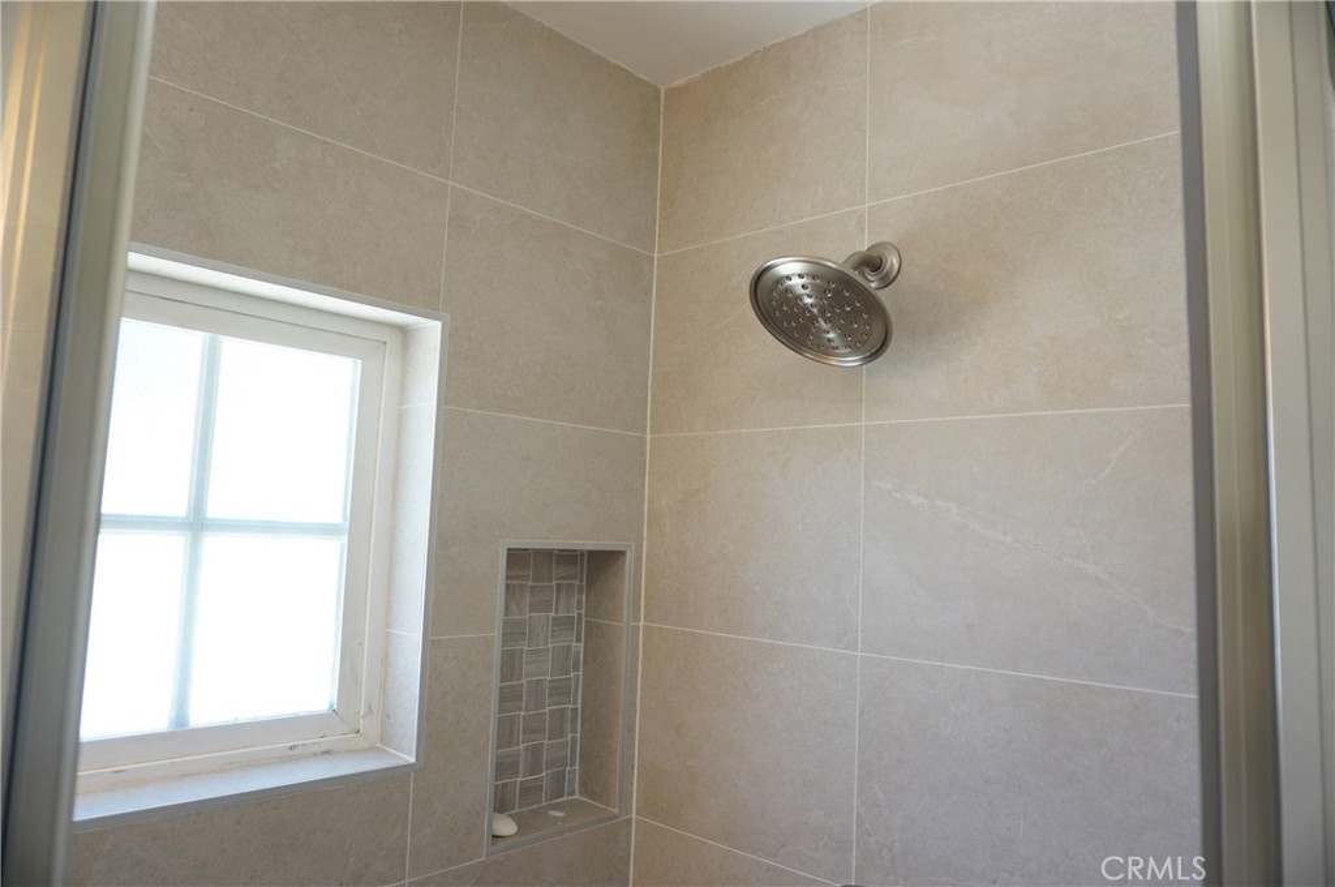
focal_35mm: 24
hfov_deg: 73.8
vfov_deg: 53.0
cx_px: 668
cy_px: 444
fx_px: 889
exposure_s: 1/60
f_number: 3.5
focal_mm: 16
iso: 160
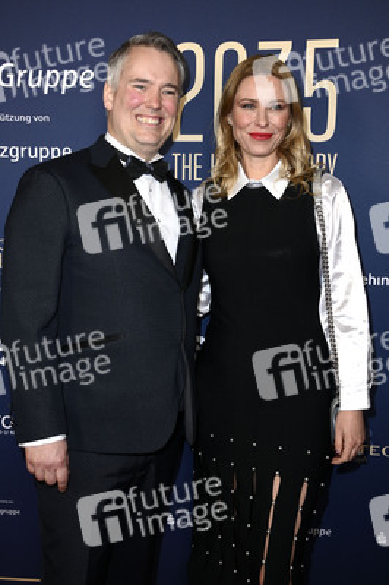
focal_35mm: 48
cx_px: 194
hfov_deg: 28.0
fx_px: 779
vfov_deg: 41.1
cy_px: 292
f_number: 5.6
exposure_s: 1/250
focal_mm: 48
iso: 500
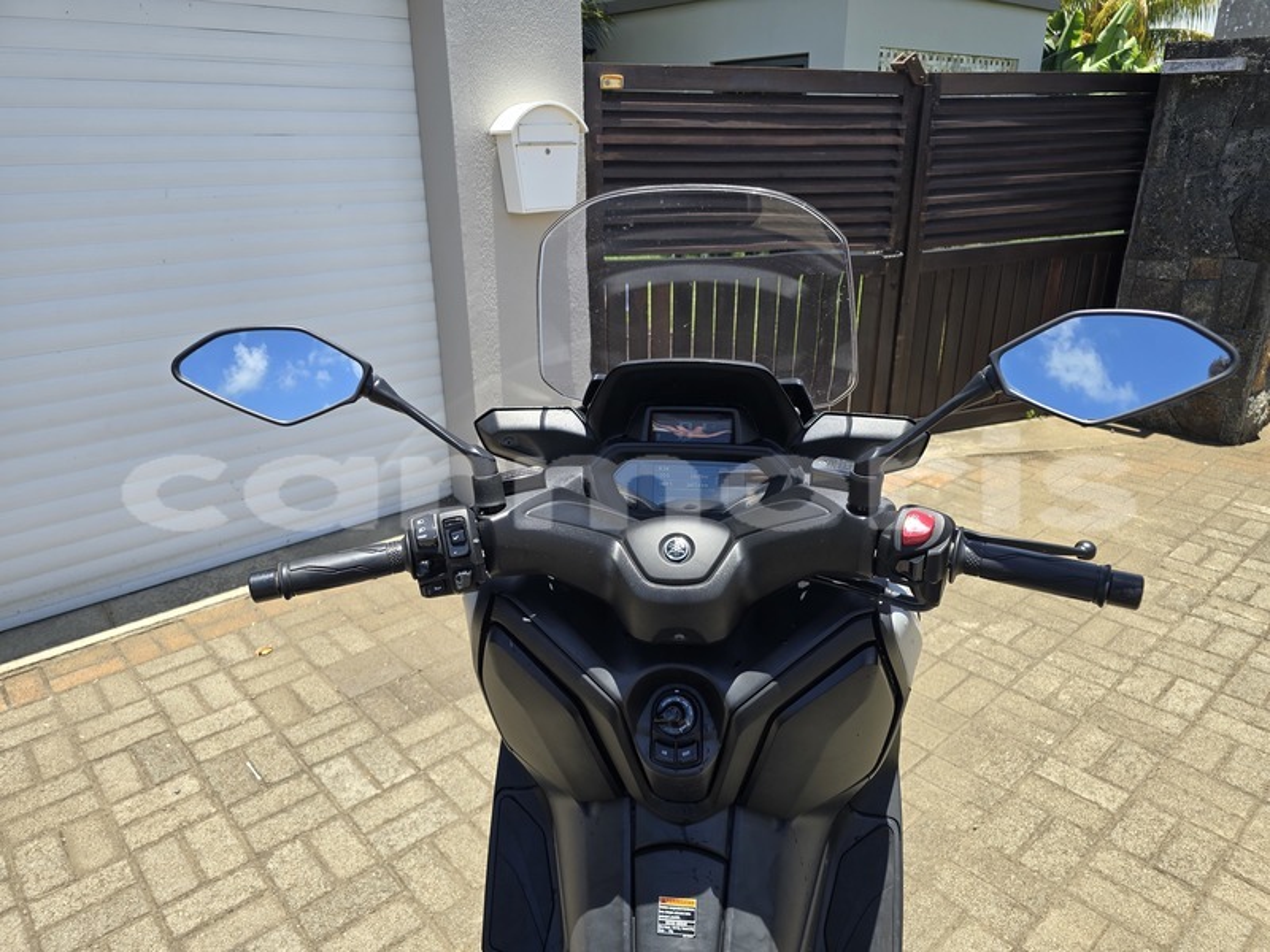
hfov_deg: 73.9
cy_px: 476
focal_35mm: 23
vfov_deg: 58.9
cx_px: 635
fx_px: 844
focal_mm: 6.3
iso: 12
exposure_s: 1/399
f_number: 1.7
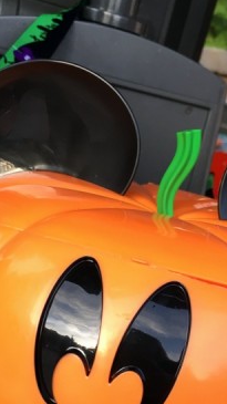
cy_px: 240
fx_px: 557
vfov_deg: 39.7
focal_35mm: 52
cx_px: 141
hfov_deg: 23.0
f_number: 2.2
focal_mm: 4.15
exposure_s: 1/40
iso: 32
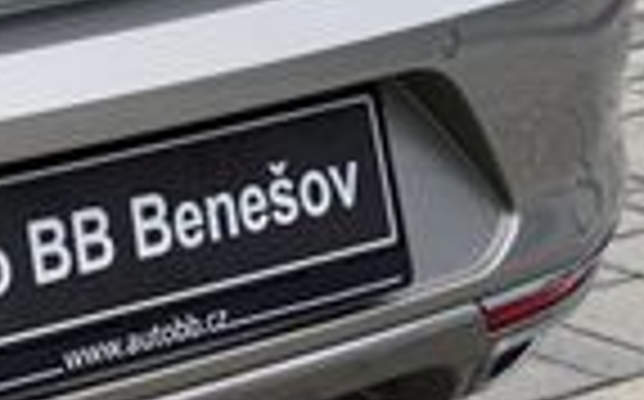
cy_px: -312
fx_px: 4225
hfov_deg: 8.1
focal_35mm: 241
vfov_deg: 5.4
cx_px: -865
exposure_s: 1/80
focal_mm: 33
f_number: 5.6
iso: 100
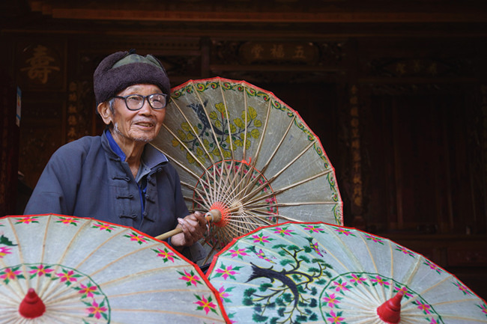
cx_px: 244
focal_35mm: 76
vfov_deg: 17.9
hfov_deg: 26.7
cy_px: 162
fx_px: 1028
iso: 200
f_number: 4
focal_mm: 51
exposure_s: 1/50
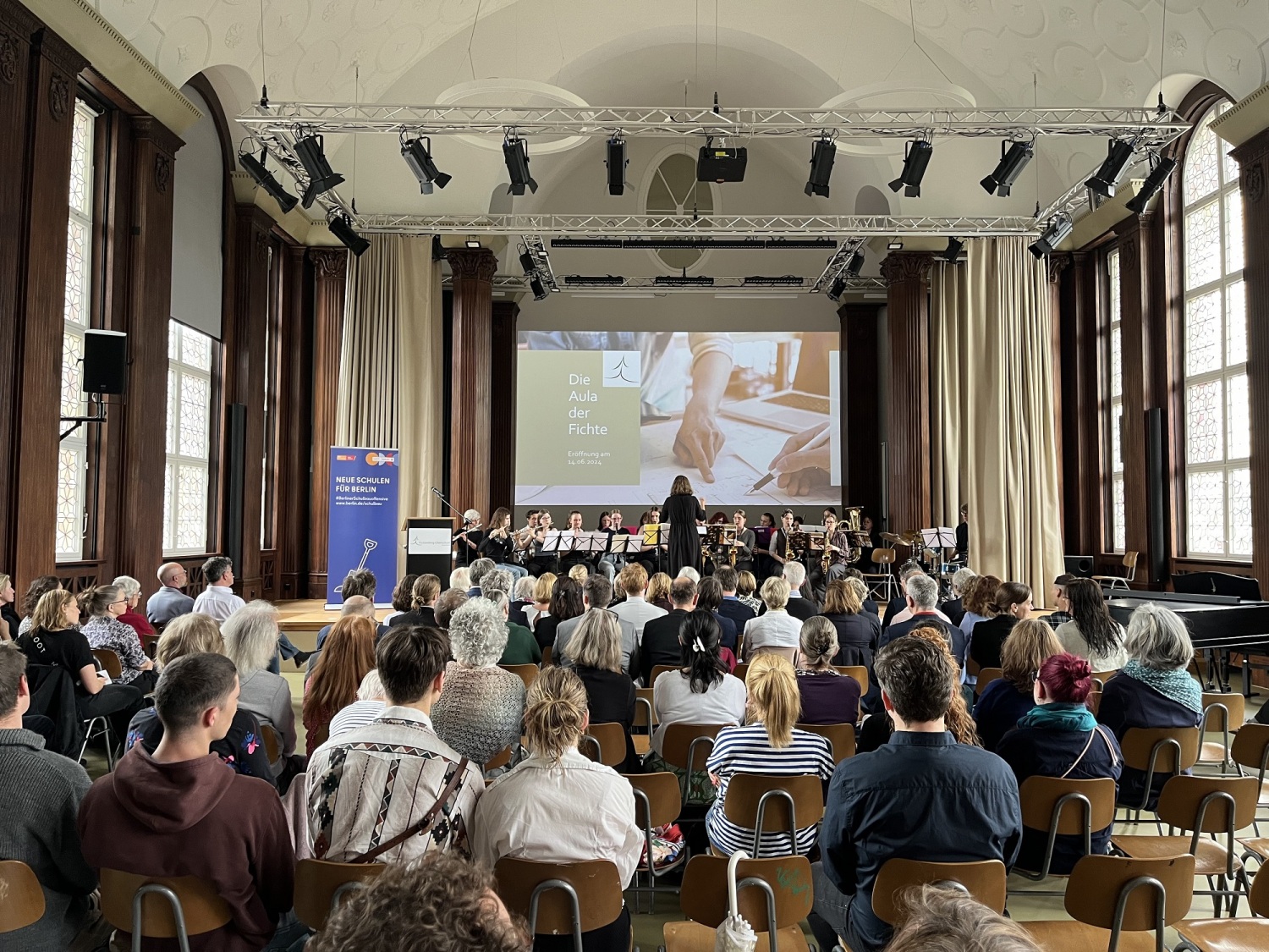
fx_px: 953
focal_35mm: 26
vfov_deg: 53.1
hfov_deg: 67.3
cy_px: 476
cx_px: 634
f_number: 1.6
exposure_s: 1/60
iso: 160
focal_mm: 5.1
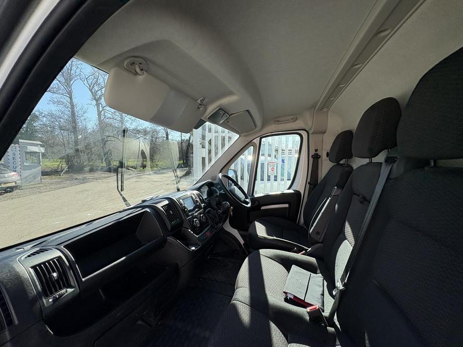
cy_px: 174
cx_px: 232
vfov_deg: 85.7
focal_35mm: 14
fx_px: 187
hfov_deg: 102.1
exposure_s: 1/741
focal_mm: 2.22
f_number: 2.2
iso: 64
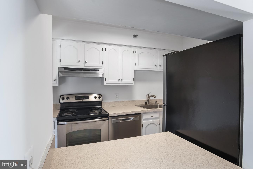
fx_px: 126
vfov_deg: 67.4
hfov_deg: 90.0
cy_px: 84
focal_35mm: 18
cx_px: 126
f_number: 9
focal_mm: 12
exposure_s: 1/80
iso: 200
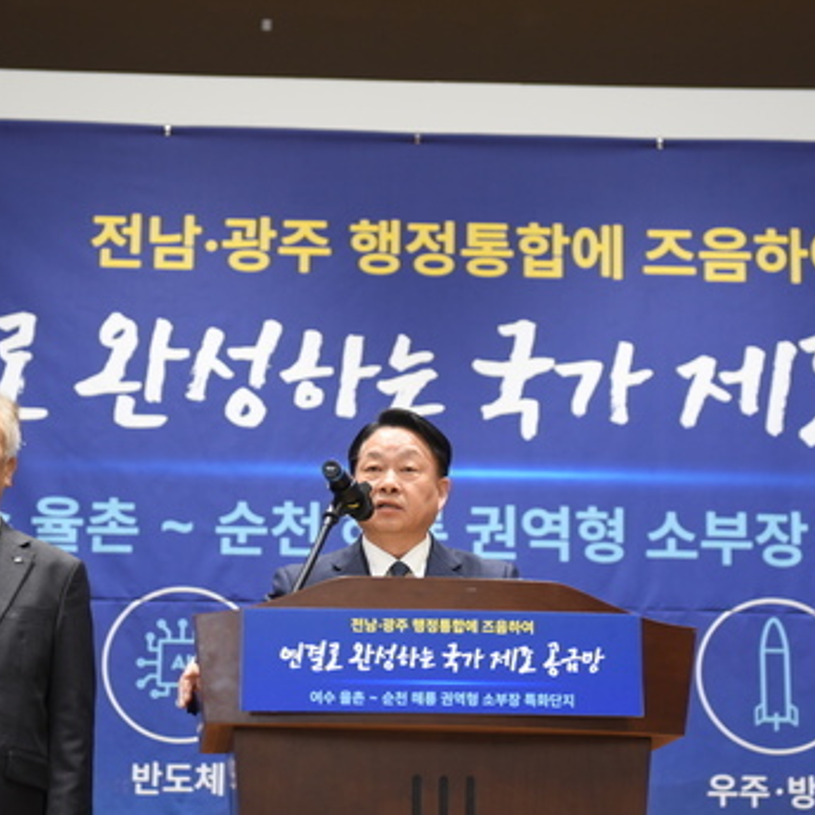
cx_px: 386
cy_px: 489
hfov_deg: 19.9
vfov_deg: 19.9
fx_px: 2317
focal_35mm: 87
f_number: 2.8
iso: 1250
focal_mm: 56
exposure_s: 1/80
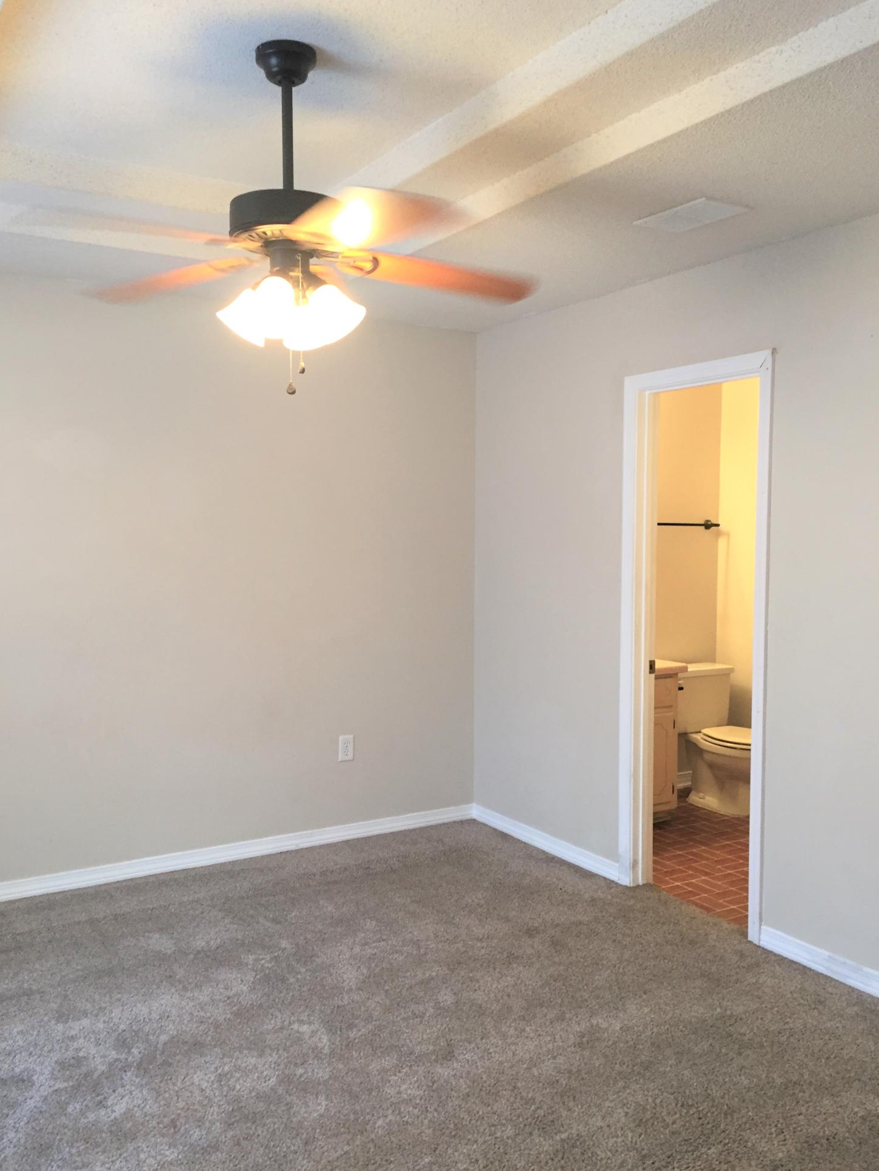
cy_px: 593
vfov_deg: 60.0
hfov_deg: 46.8
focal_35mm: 30
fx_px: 1016
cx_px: 436
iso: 125
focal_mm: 4.15
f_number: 2.2
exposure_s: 1/30
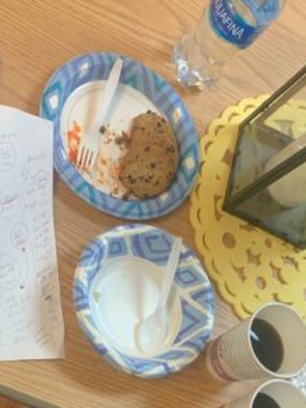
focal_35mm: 57
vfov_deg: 31.4
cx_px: 122
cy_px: 401
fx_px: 672
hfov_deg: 25.6
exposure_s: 1/60
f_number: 1.8
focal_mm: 4.25
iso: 100
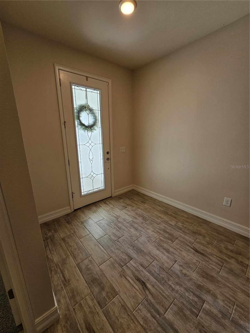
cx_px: 125
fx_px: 125
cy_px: 166
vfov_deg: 106.2
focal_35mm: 13
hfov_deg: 89.9
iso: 80
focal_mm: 2.2
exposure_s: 1/120
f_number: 2.2
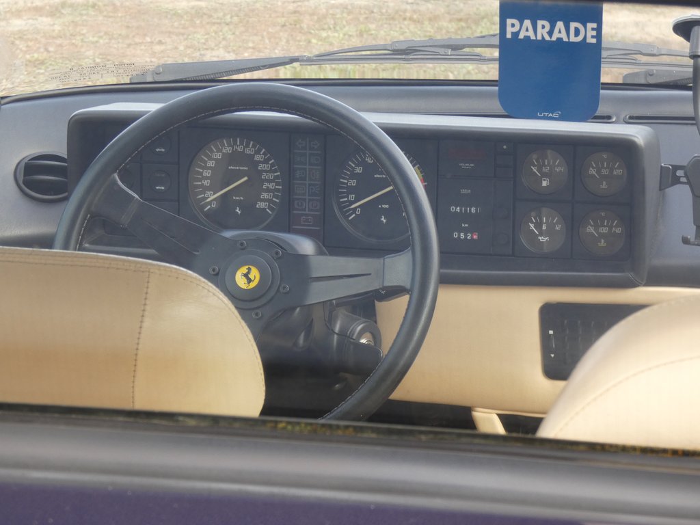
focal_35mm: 138
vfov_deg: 10.7
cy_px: 262
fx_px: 2791
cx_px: 350
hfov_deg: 14.3
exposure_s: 1/80
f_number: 5.3
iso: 160
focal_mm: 24.7
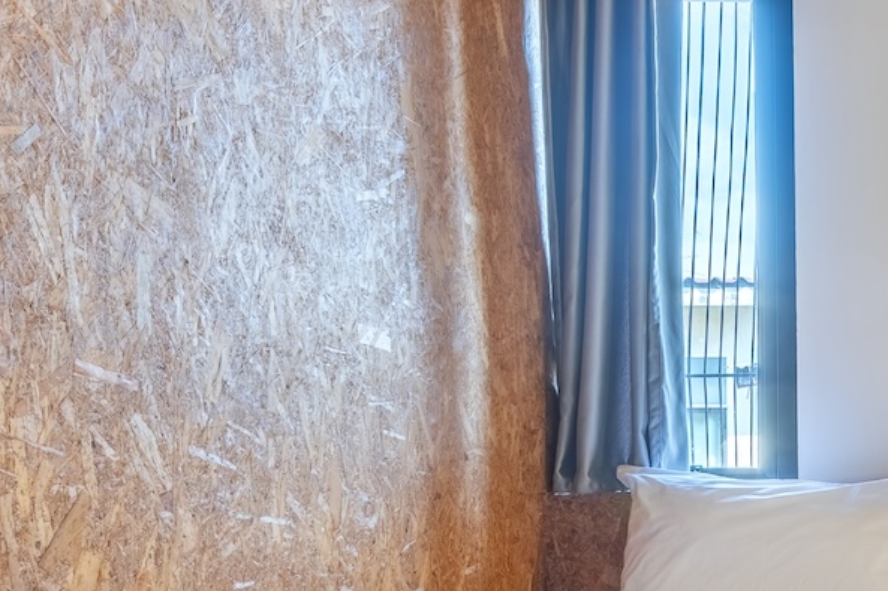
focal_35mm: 55
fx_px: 1356
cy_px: 477
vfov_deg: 24.2
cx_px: 919
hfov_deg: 32.8
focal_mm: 17
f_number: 11
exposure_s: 1/100
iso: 100
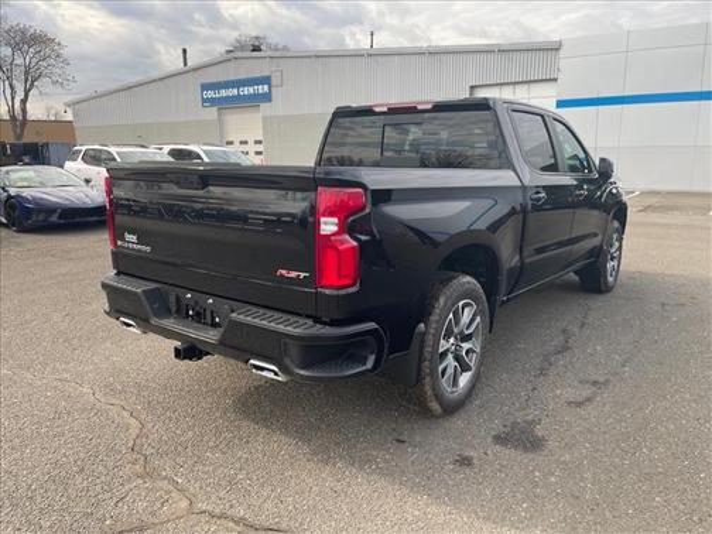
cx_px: 356
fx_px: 535
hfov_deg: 67.3
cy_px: 267
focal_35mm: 26
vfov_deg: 53.1
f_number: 1.6
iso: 32
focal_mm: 4.2
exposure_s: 1/421
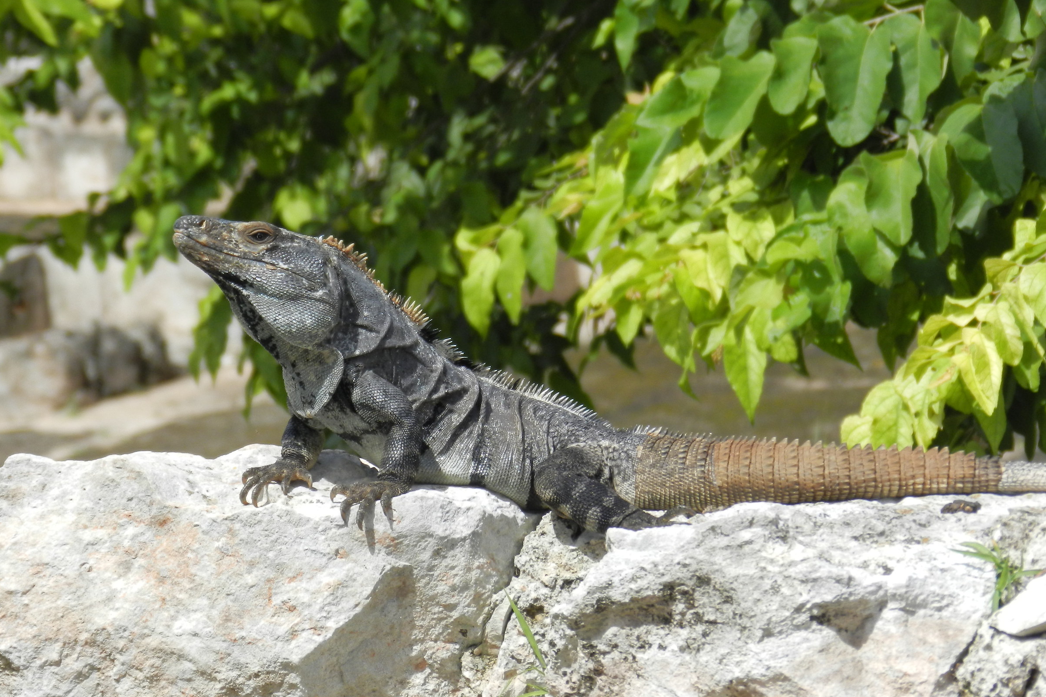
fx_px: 8657
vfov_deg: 4.6
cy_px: 327
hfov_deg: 6.9
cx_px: 523
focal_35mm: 298
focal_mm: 50.8
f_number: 5.3
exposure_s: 1/800
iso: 160
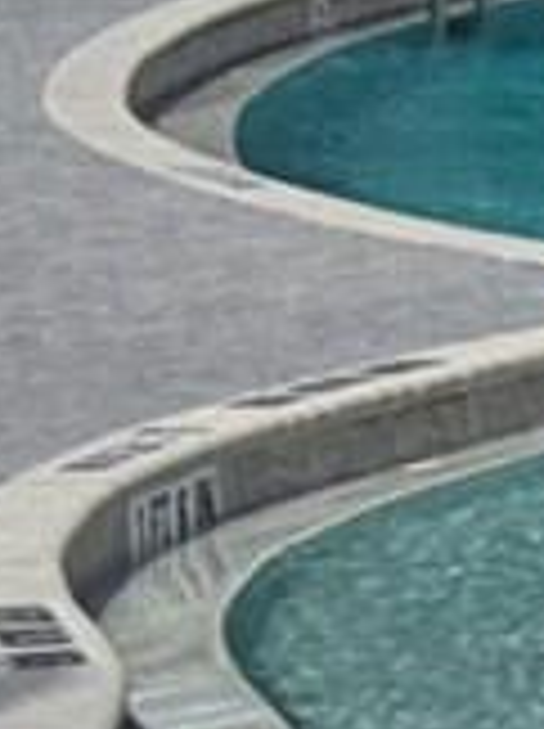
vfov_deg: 4.1
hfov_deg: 2.9
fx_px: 9979
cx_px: 3345
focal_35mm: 475
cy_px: -662
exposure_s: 1/5376
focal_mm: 6.76
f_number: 1.78
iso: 64
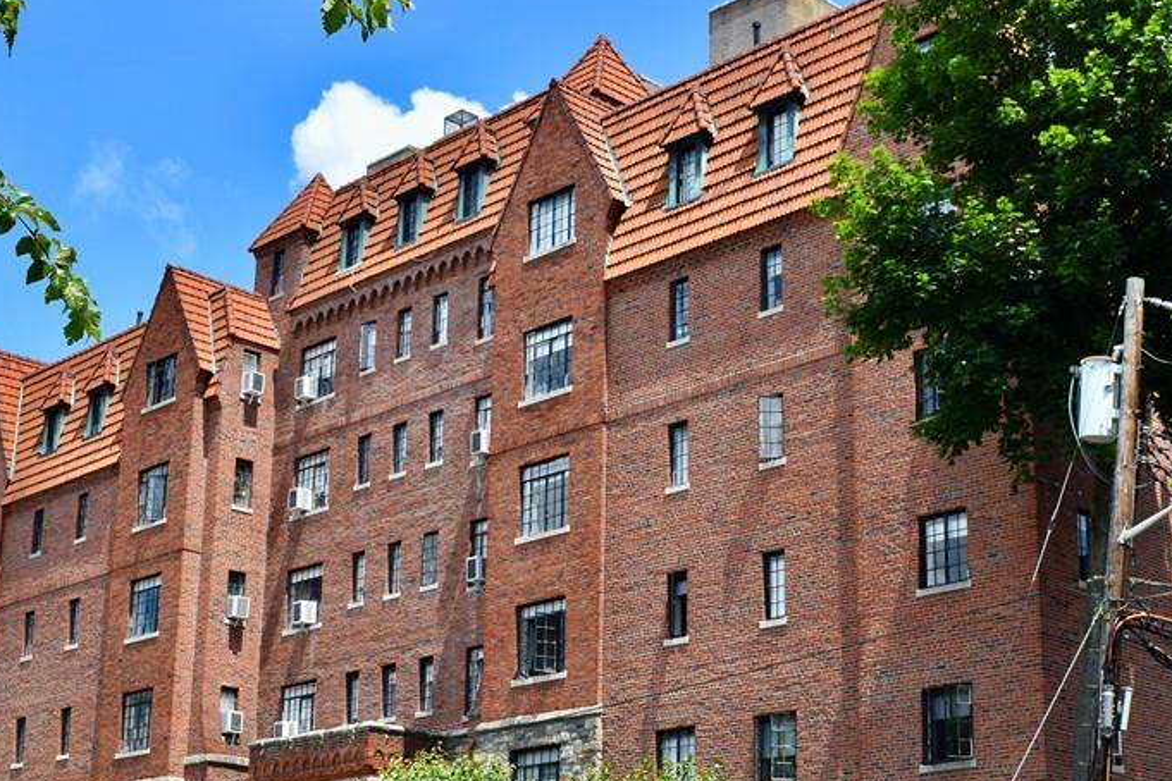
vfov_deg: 22.5
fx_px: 1947
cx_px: 718
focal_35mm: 60
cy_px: 559
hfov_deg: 33.4
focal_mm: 25
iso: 200
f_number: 10
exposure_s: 1/400
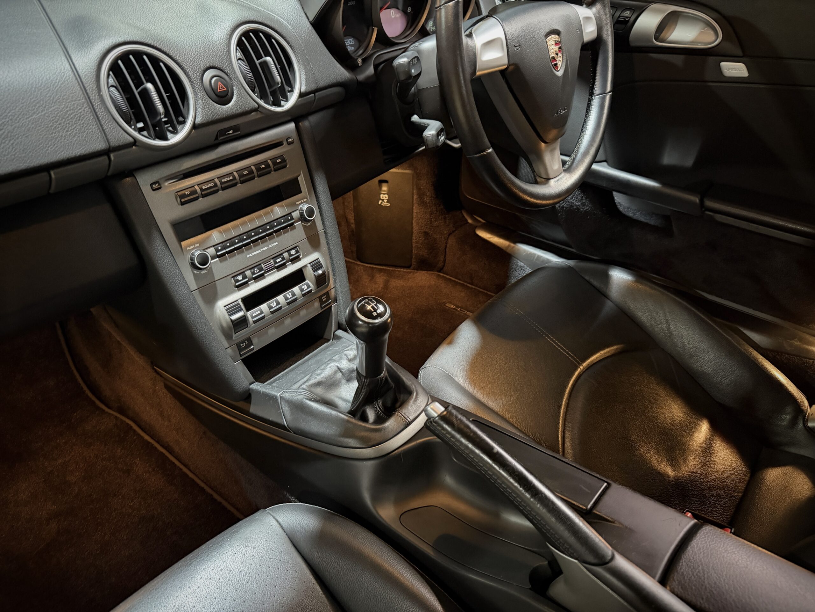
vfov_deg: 56.8
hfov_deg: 71.6
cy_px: 306
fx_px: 565
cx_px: 408
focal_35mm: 24
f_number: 1.78
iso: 1000
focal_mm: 6.76
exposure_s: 1/25
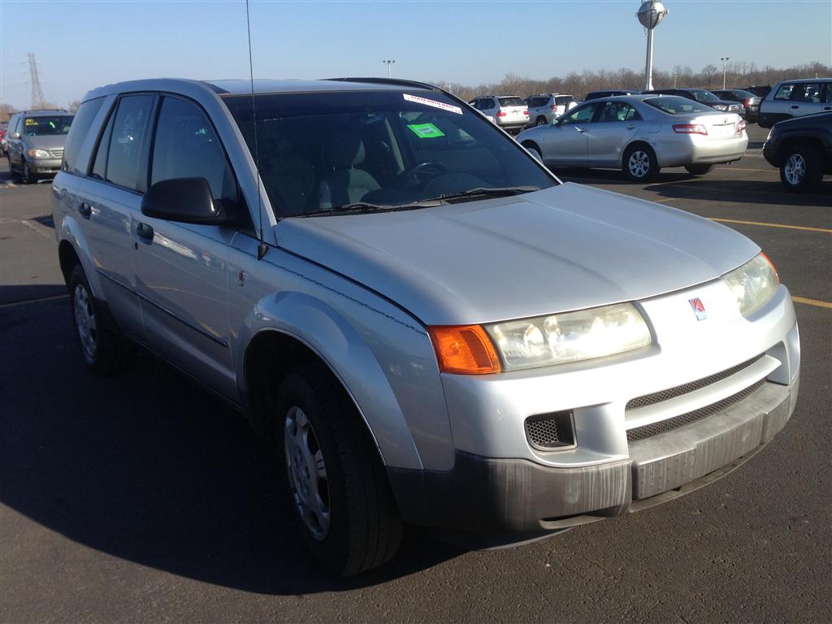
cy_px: 312
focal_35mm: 33
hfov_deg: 55.4
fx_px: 793
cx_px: 416
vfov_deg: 42.9
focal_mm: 4.13
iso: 50
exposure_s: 1/1043
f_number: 2.4
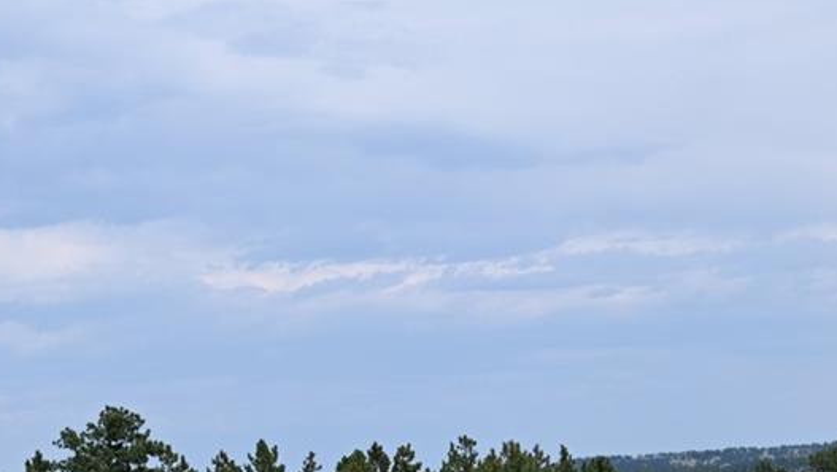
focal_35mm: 127
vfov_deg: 9.3
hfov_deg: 16.8
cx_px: 289
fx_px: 2820
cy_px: 711
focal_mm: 40
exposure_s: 1/500
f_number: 7.1
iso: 100
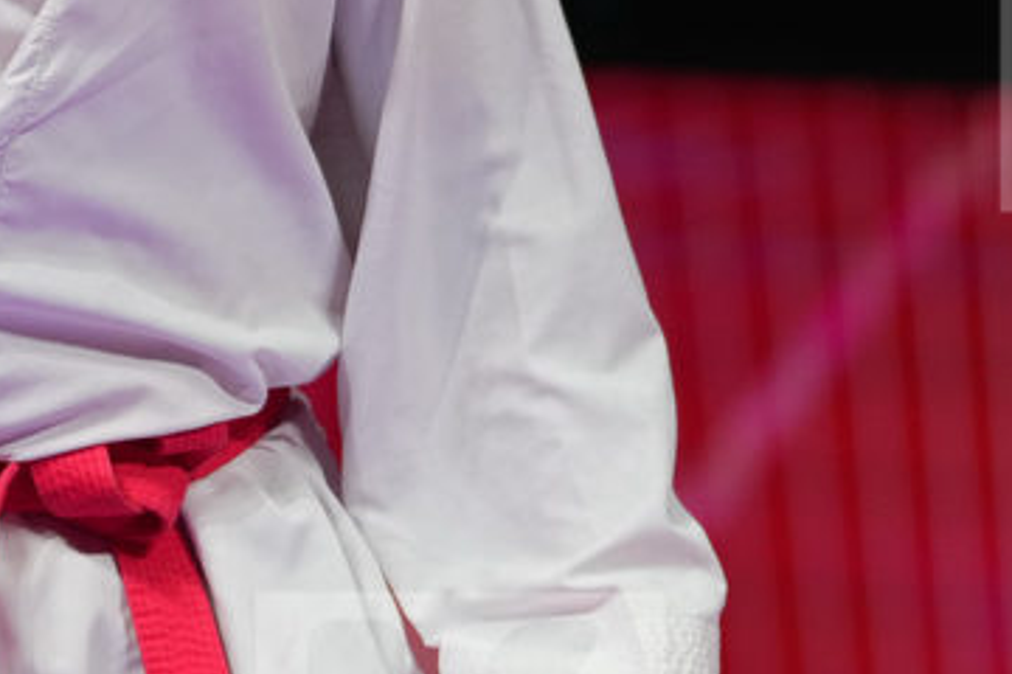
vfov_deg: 1.5
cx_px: 461
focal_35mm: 888
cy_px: 14
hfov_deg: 2.3
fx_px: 24961
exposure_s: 1/1000
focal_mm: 200
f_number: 2.8
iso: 640
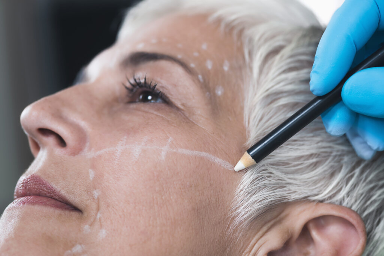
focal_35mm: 105
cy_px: 128
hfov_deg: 19.5
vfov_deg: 13.0
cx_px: 192
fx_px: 1120
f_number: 4.5
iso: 64
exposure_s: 1/160
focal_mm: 105
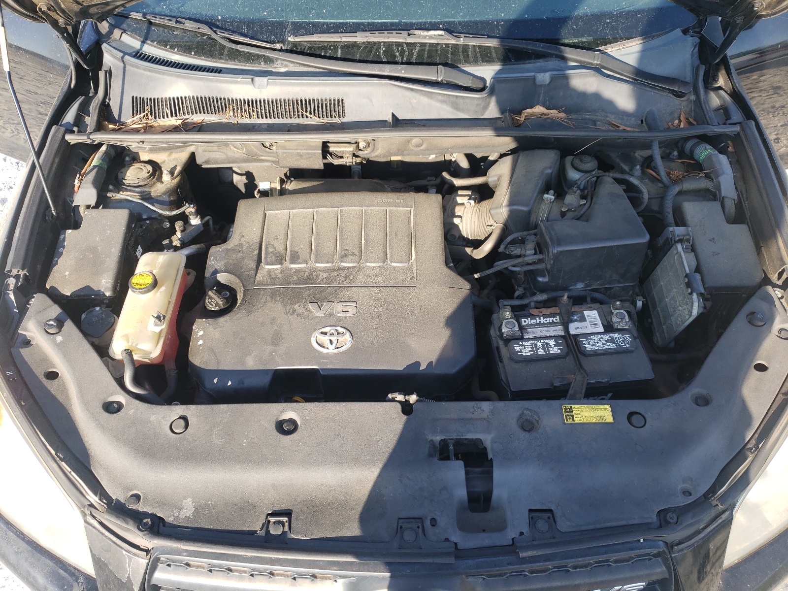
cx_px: 394
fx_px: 592
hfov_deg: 67.3
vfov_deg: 53.1
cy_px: 296
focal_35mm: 26
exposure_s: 1/385
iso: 50
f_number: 1.5
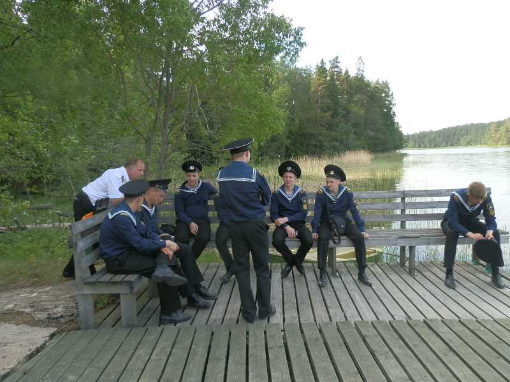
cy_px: 191
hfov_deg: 63.4
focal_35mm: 28
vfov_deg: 49.7
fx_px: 413
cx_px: 255
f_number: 3.1
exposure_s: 1/640
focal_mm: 5
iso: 160
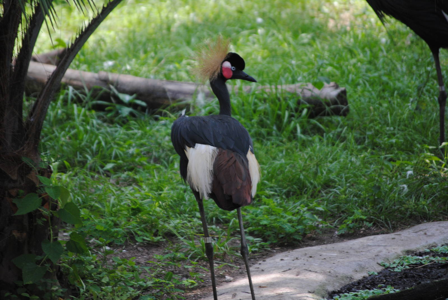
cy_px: 150
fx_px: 3738
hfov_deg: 6.9
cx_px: 224
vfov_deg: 4.6
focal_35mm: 300
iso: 400
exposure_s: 1/200
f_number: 5.6
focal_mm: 200
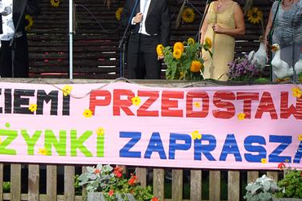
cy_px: 48
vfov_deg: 7.1
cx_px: 175
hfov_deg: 10.7
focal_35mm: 193
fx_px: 1618
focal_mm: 56
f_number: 8
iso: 640
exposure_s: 1/1000
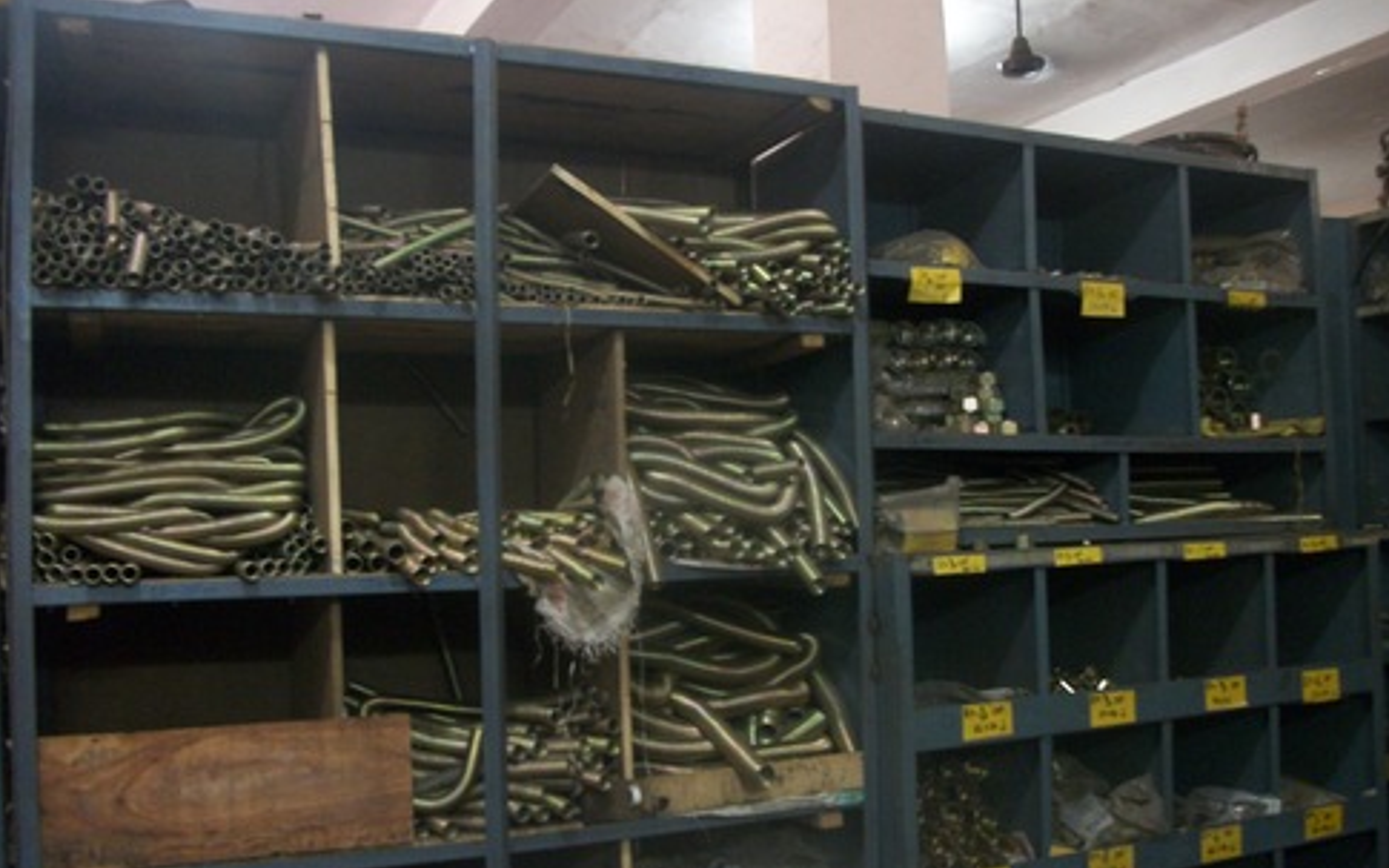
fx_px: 1325
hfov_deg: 55.3
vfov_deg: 36.1
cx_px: 713
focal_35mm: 35
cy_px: 531
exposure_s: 1/8
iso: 250
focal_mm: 5.7
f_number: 2.9
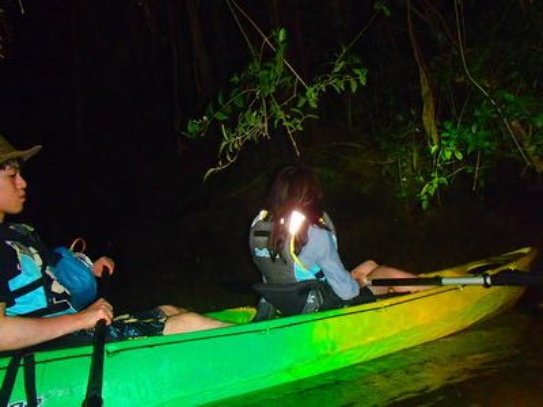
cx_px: 272
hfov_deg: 63.4
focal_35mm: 28
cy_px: 204
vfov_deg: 49.7
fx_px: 439
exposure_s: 1/30
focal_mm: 5
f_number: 3.9
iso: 1250
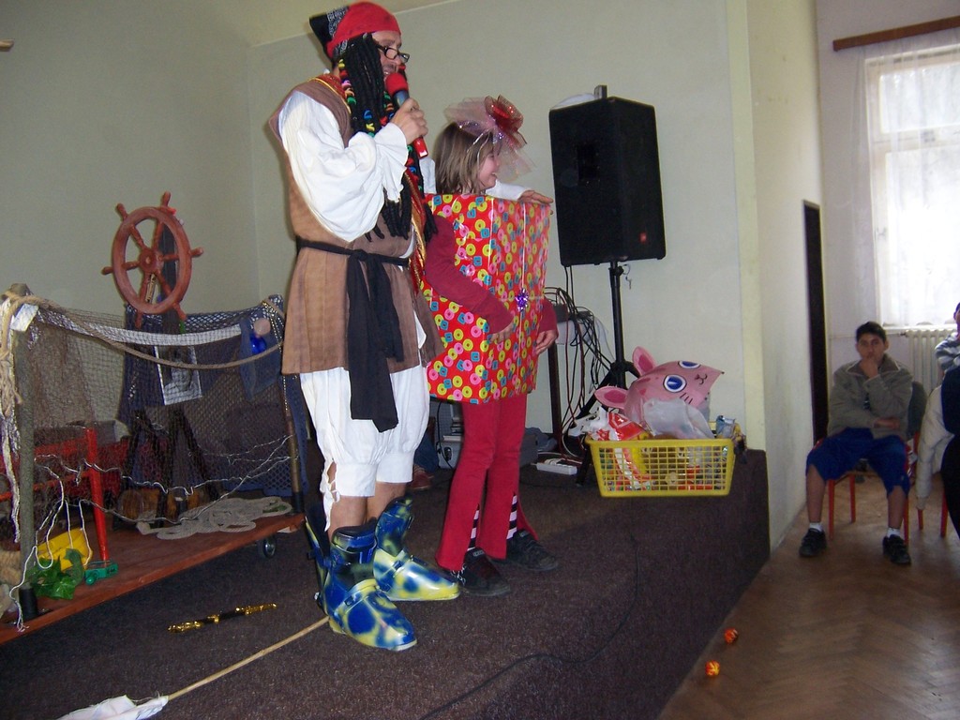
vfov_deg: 42.9
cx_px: 480
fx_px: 915
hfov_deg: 55.4
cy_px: 360
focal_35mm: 33
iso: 140
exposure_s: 1/60
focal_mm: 5.5
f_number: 2.8
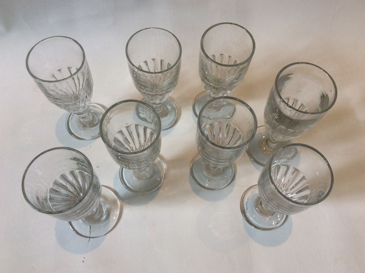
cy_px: 136
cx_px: 182
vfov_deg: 44.1
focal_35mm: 32
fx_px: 337
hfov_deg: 56.9
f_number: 2.4
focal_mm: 3.3
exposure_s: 1/50
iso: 40
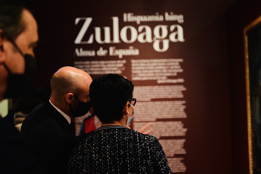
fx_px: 449
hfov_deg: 32.4
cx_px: 130
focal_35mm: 62
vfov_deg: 21.9
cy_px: 87
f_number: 2.8
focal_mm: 62
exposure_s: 1/160
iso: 12800
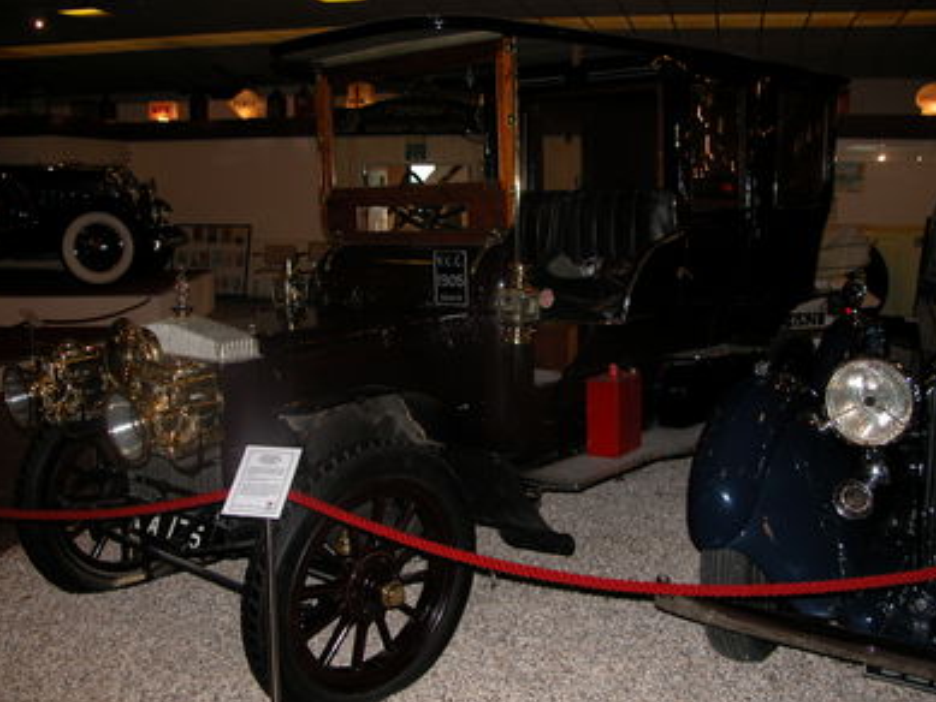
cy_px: 358
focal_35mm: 36
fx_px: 974
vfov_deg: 39.7
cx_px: 462
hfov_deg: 51.3
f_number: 2.8
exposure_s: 1/60
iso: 100
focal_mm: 8.9
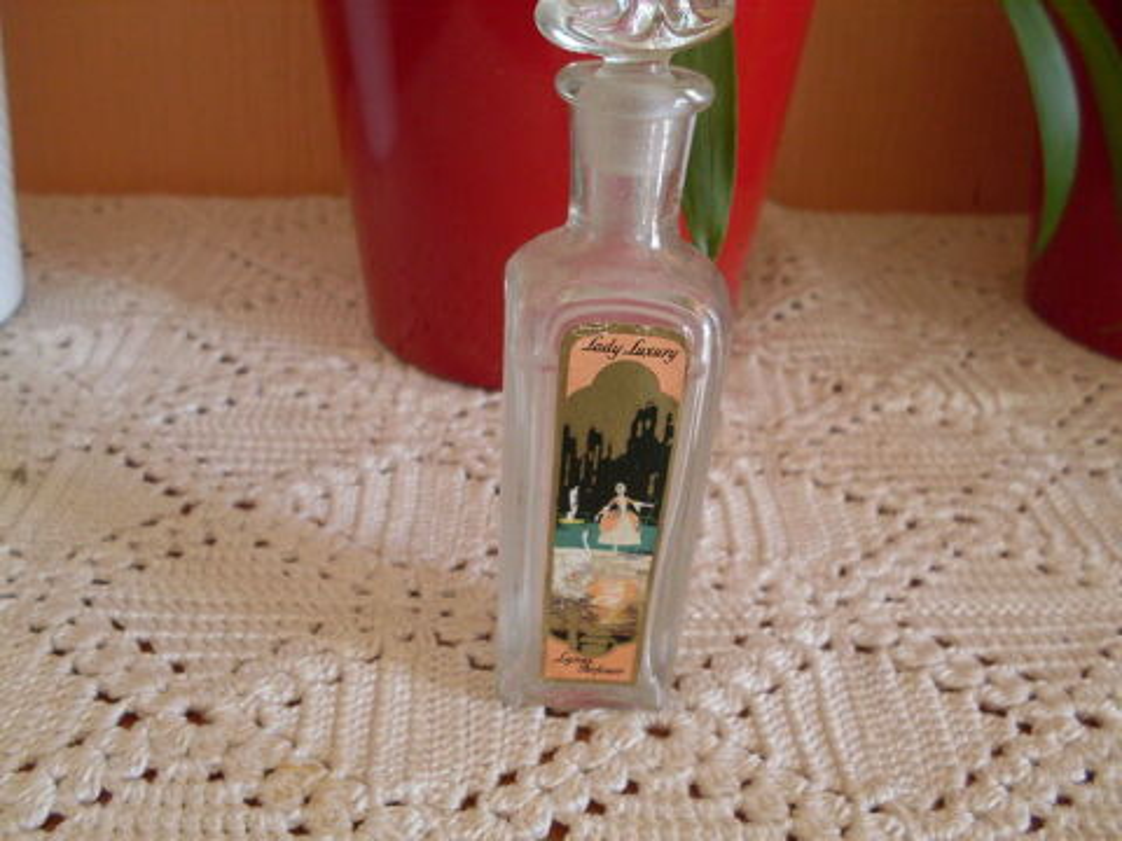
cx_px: 561
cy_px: 420
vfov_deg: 37.7
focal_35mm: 38
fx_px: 1232
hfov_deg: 49.0
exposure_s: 1/60
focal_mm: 6.3
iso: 120
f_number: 2.8
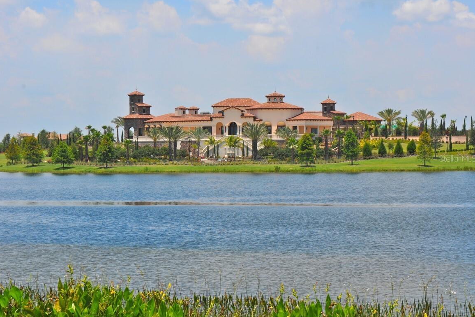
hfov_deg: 22.4
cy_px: 158
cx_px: 238
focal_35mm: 91
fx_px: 1201
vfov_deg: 15.0
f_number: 11
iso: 200
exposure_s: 1/250
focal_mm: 60
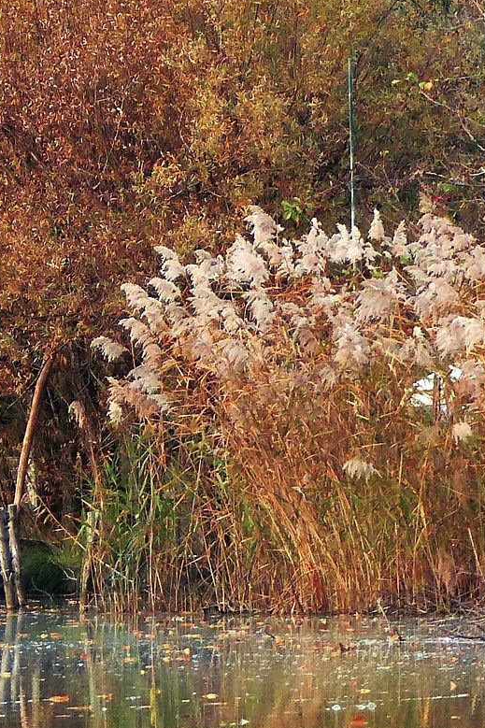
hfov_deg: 2.4
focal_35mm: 561
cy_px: 21
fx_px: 11341
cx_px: -447
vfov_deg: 3.7
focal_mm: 31.5
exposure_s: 1/80
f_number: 2.8
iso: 200
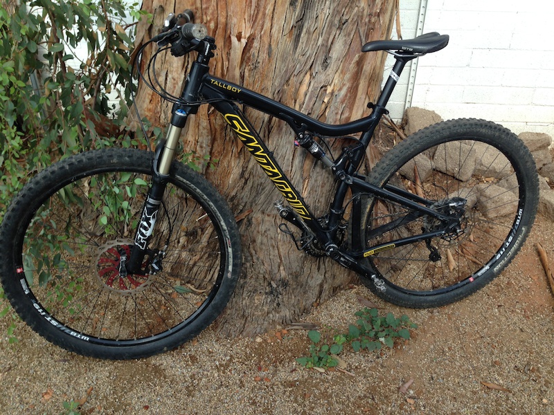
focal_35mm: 33
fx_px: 528
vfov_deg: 42.9
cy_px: 208
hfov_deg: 55.4
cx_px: 277
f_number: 2.4
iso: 50
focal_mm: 4.12
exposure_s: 1/390
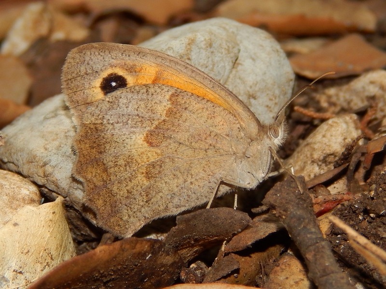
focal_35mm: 132
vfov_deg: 11.2
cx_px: 193
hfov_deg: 14.9
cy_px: 144
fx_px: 1472
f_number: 9.6
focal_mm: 23.4
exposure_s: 1/30
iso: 140
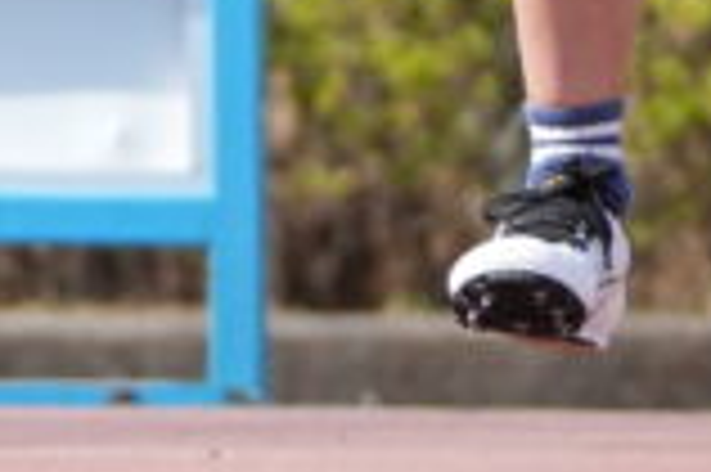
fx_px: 27207
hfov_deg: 1.5
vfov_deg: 1.0
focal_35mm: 1379
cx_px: -878
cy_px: -474
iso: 640
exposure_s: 1/2000
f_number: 5.6
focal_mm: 142
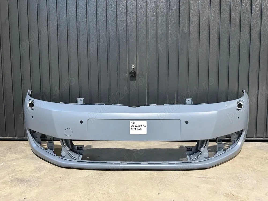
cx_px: 134
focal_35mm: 24
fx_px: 186
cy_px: 100
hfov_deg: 71.6
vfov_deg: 56.8
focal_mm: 6.86
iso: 320
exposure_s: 1/50
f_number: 1.78
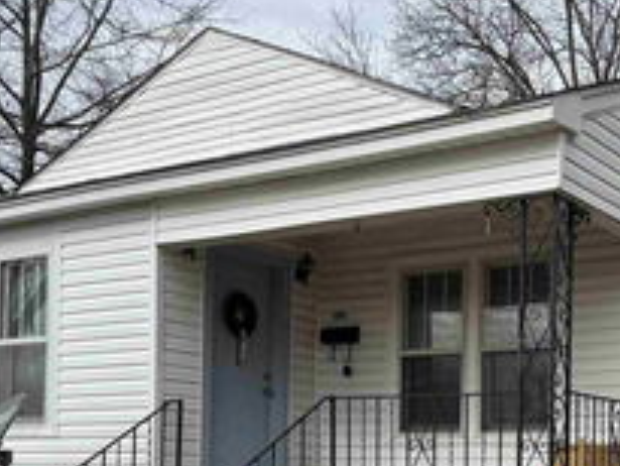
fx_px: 1075
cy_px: 439
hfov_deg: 31.5
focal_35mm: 60
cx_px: 481
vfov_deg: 23.6
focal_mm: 6.76
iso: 80
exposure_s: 1/5714
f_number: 1.78
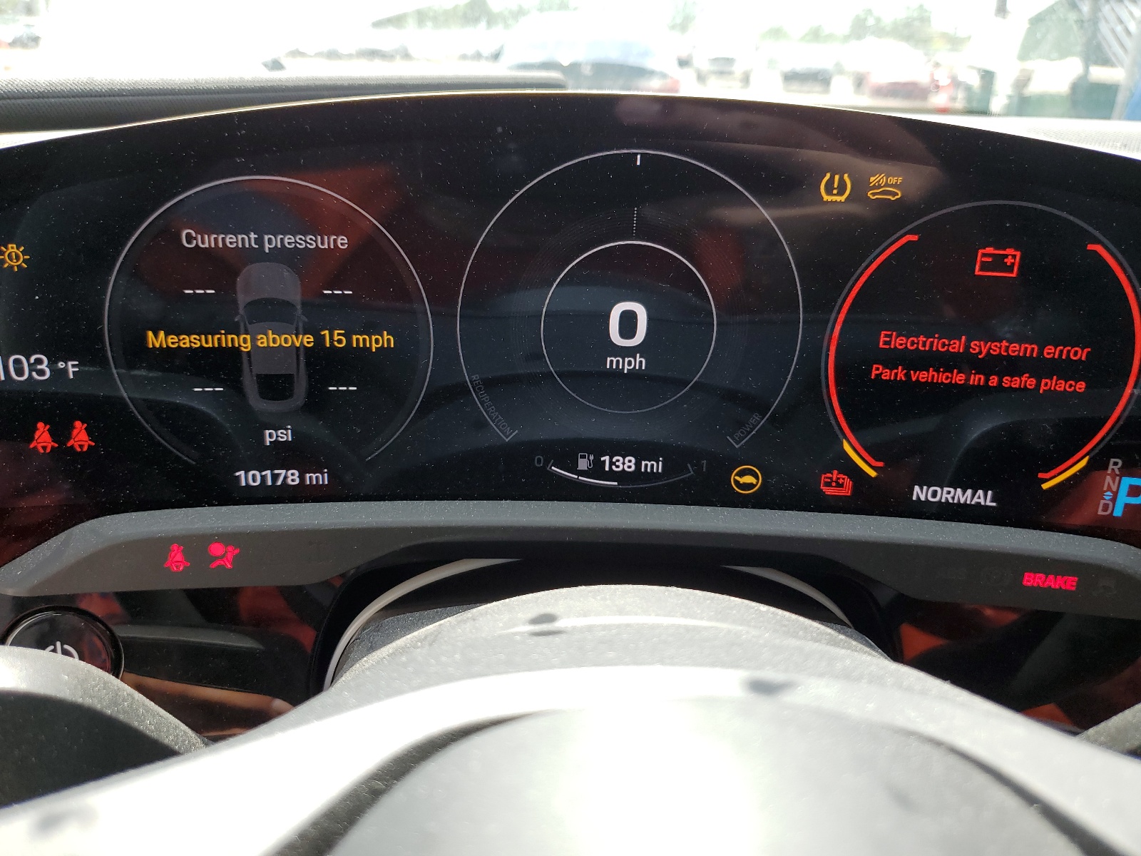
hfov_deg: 67.3
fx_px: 857
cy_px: 428
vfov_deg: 53.1
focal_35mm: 26
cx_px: 570
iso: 50
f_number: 1.5
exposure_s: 1/435
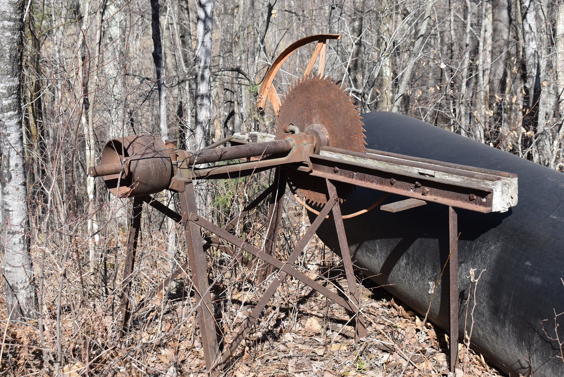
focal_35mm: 60
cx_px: 282
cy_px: 188
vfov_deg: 22.7
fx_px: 941
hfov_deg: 33.4
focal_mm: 40
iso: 160
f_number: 8
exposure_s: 1/250
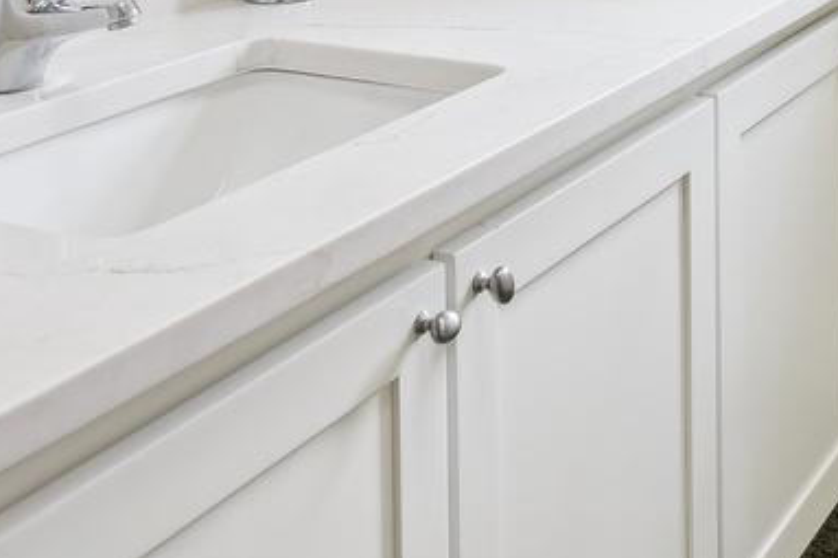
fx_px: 1489
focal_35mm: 64
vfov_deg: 18.5
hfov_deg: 30.5
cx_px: 691
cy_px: -302
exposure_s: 1/13
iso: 125
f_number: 8
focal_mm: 17
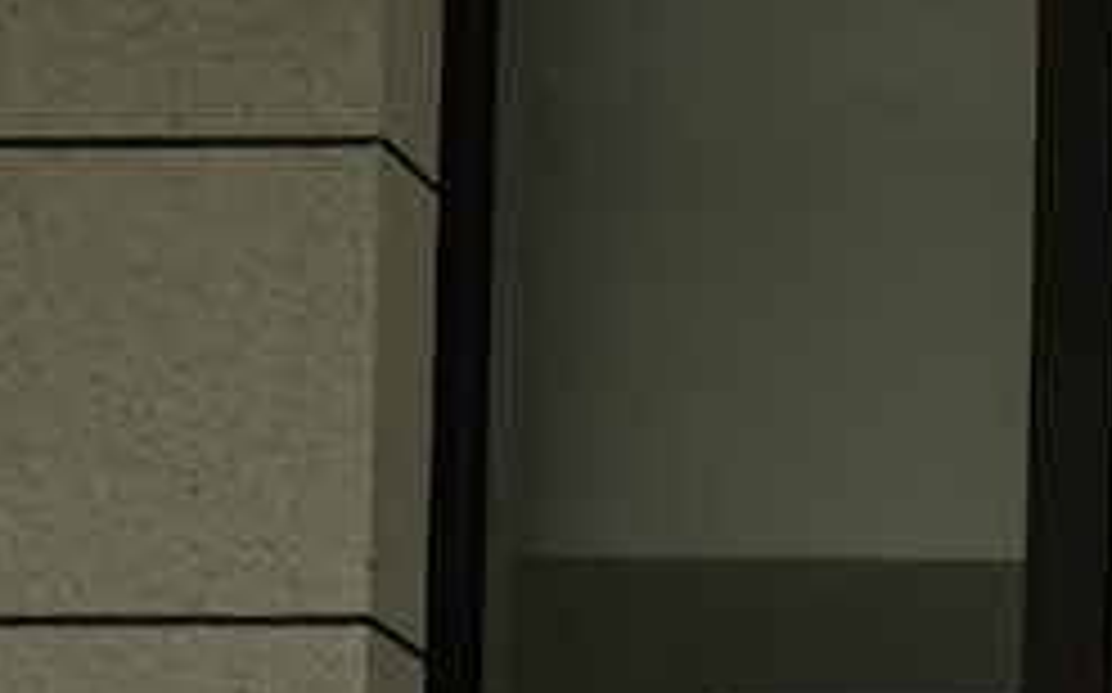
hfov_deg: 12.3
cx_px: 2647
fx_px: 4119
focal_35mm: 136
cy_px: 2066
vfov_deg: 8.2
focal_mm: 1.95
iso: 50
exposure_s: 1/127
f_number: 2.2
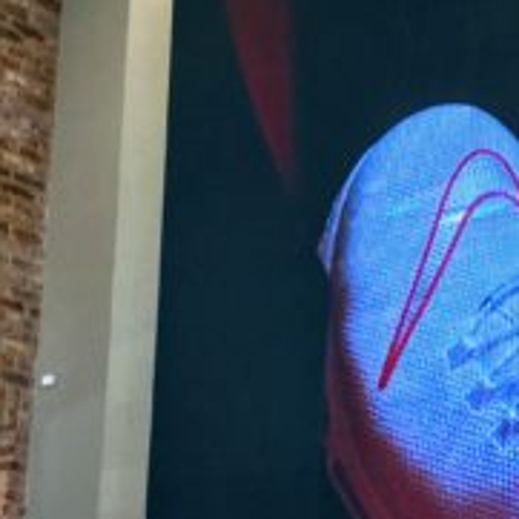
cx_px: 628
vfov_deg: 19.9
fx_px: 1442
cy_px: 496
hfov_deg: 19.2
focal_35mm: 85
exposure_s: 1/100
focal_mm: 4.15
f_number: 2.2
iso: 32
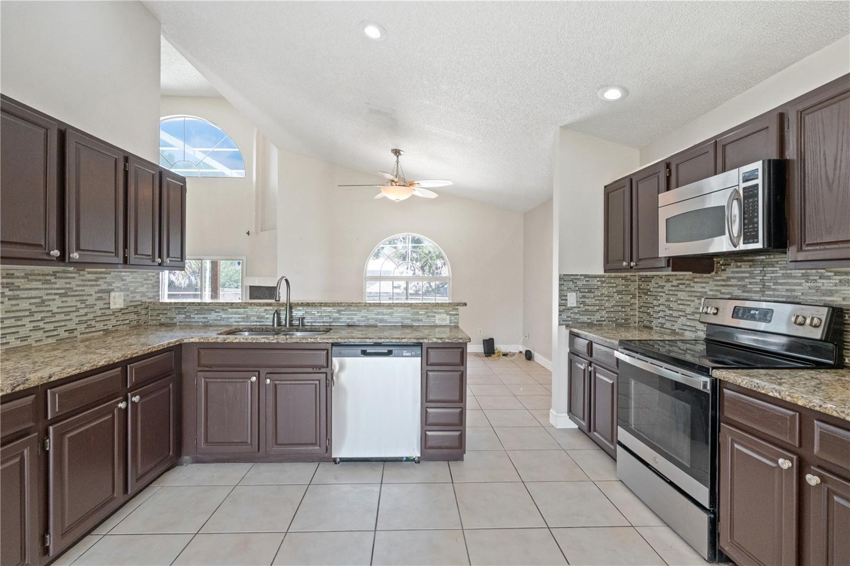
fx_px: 378
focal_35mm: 16
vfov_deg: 73.7
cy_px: 283
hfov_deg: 96.7
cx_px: 425
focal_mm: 16
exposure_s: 1/30
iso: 4000
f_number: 10
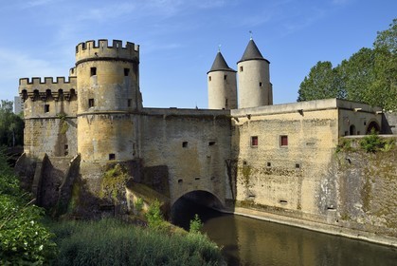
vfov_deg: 48.0
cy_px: 133
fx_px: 298
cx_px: 198
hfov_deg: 67.3
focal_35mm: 27
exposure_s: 1/160
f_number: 14
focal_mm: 27
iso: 200
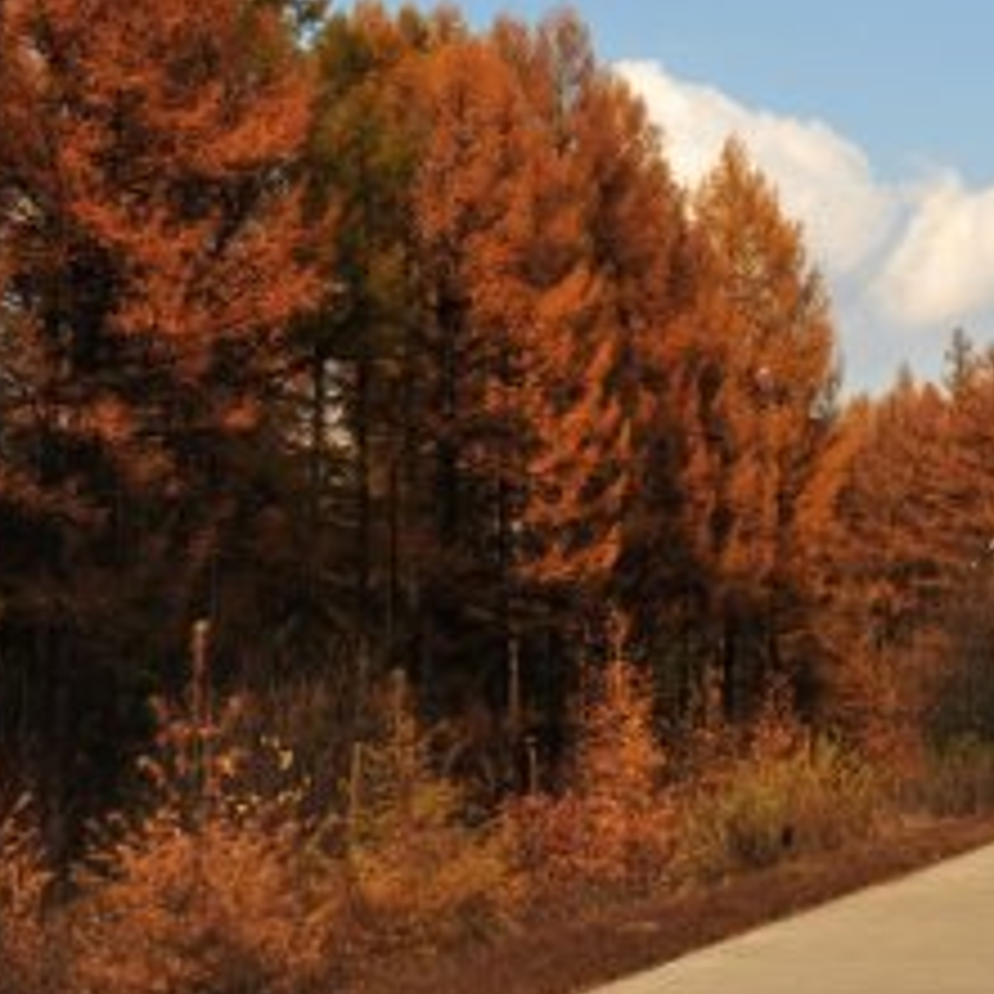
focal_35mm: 94
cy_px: 288
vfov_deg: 18.4
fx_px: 3054
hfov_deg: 18.2
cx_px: 891
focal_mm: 50
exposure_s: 1/640
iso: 200
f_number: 9
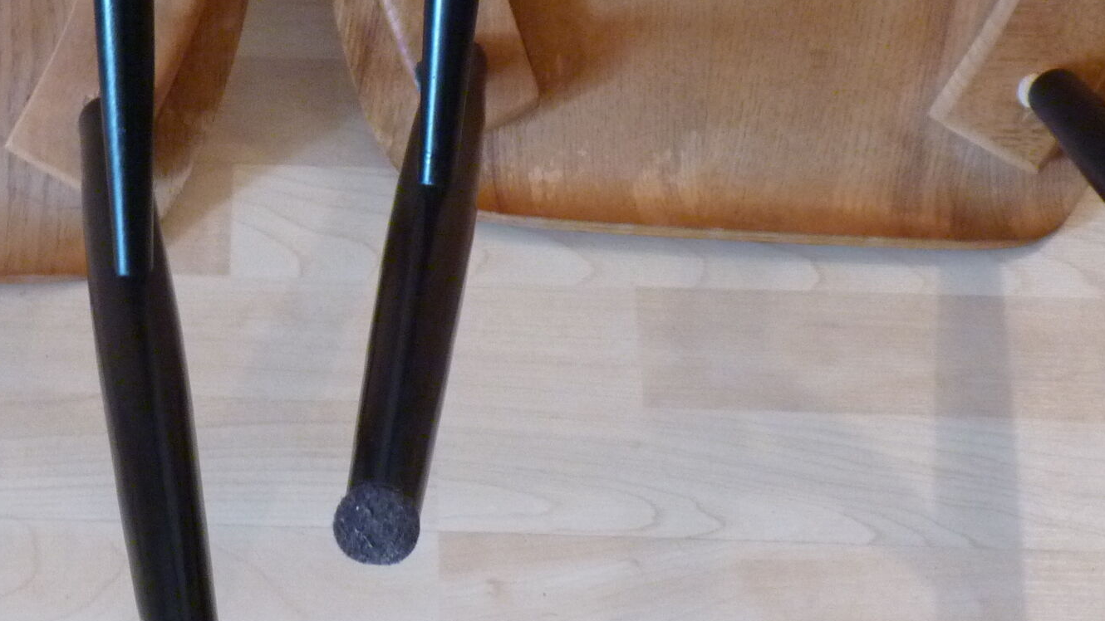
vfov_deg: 13.9
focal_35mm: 86
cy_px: 69
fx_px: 2520
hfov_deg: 24.3
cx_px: 218
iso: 400
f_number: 3
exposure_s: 1/13
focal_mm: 7.3
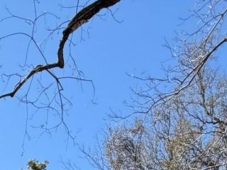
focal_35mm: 70
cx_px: -6
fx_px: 459
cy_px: 424
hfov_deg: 26.2
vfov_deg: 13.8
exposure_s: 1/638
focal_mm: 2.22
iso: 40
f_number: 2.2
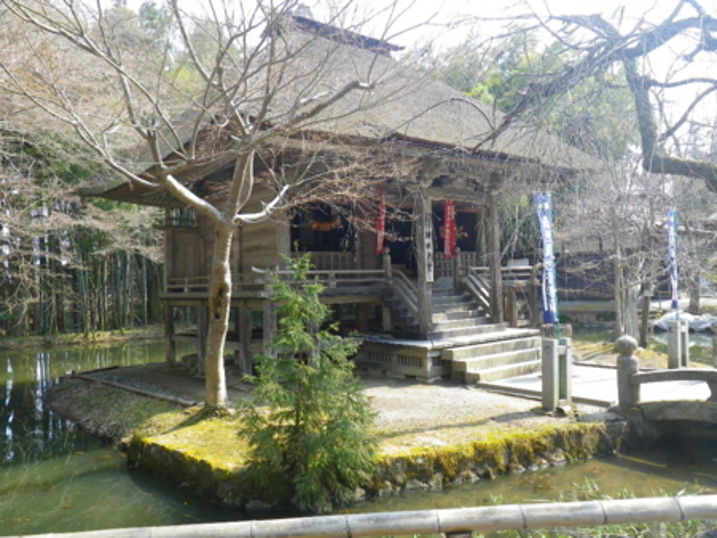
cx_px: 358
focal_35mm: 28
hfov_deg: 63.4
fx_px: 580
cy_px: 269
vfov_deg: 49.8
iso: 80
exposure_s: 1/100
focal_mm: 5
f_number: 4.2
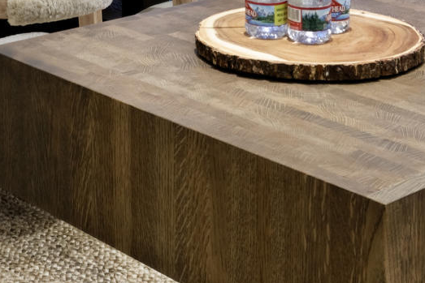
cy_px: -322
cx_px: 138
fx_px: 1287
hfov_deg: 18.7
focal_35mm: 109
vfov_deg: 11.1
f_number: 7.1
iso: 100
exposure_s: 1/2
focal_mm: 19
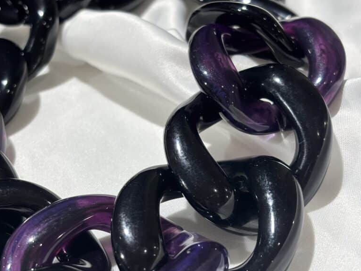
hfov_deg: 27.8
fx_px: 730
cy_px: 144
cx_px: 181
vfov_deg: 21.0
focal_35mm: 70
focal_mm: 5.96
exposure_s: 1/101
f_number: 1.6
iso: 25
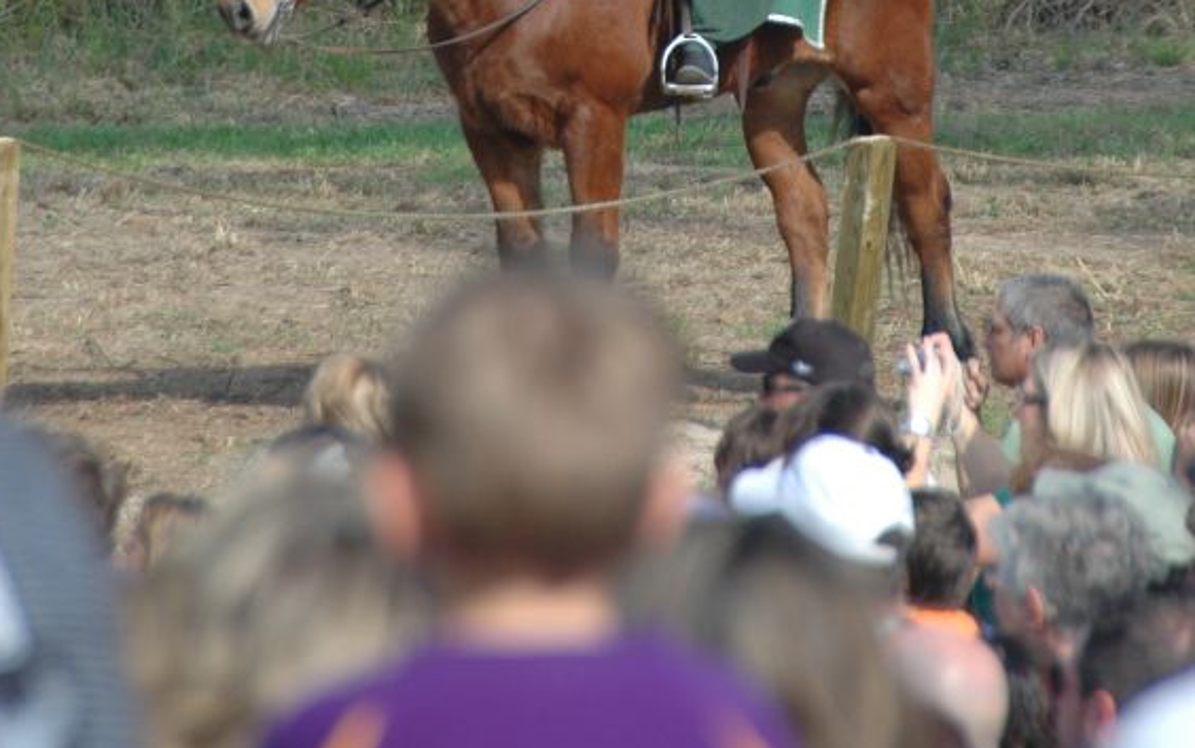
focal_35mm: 554
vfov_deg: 2.4
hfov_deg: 3.8
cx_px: 661
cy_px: -225
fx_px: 18050
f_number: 5.6
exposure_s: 1/500
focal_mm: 200
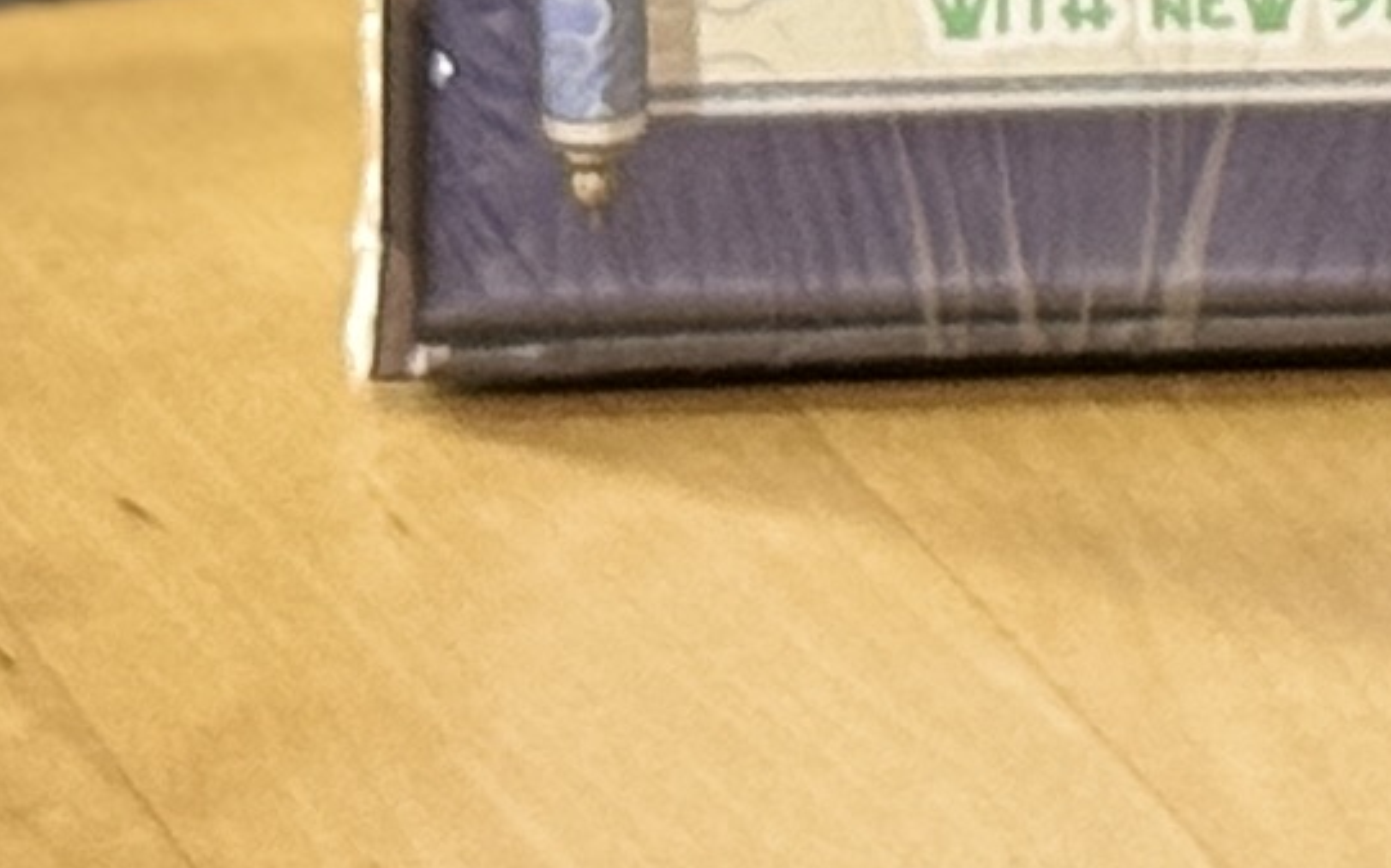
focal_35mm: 379
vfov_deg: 3.3
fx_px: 14366
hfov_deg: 5.4
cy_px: -2499
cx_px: 2661
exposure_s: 1/50
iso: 100
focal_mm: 6.76
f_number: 1.78
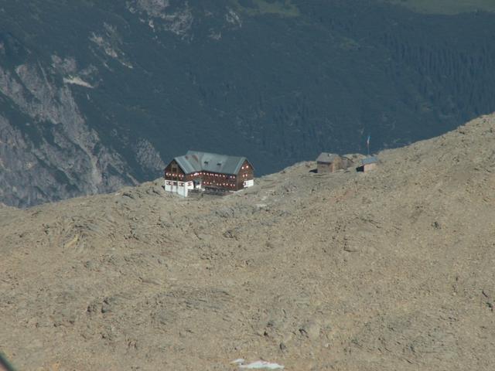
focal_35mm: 420
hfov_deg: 4.7
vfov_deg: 3.5
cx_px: 248
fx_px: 6006
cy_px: 186
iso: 50
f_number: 8
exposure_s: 1/320
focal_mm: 69.45
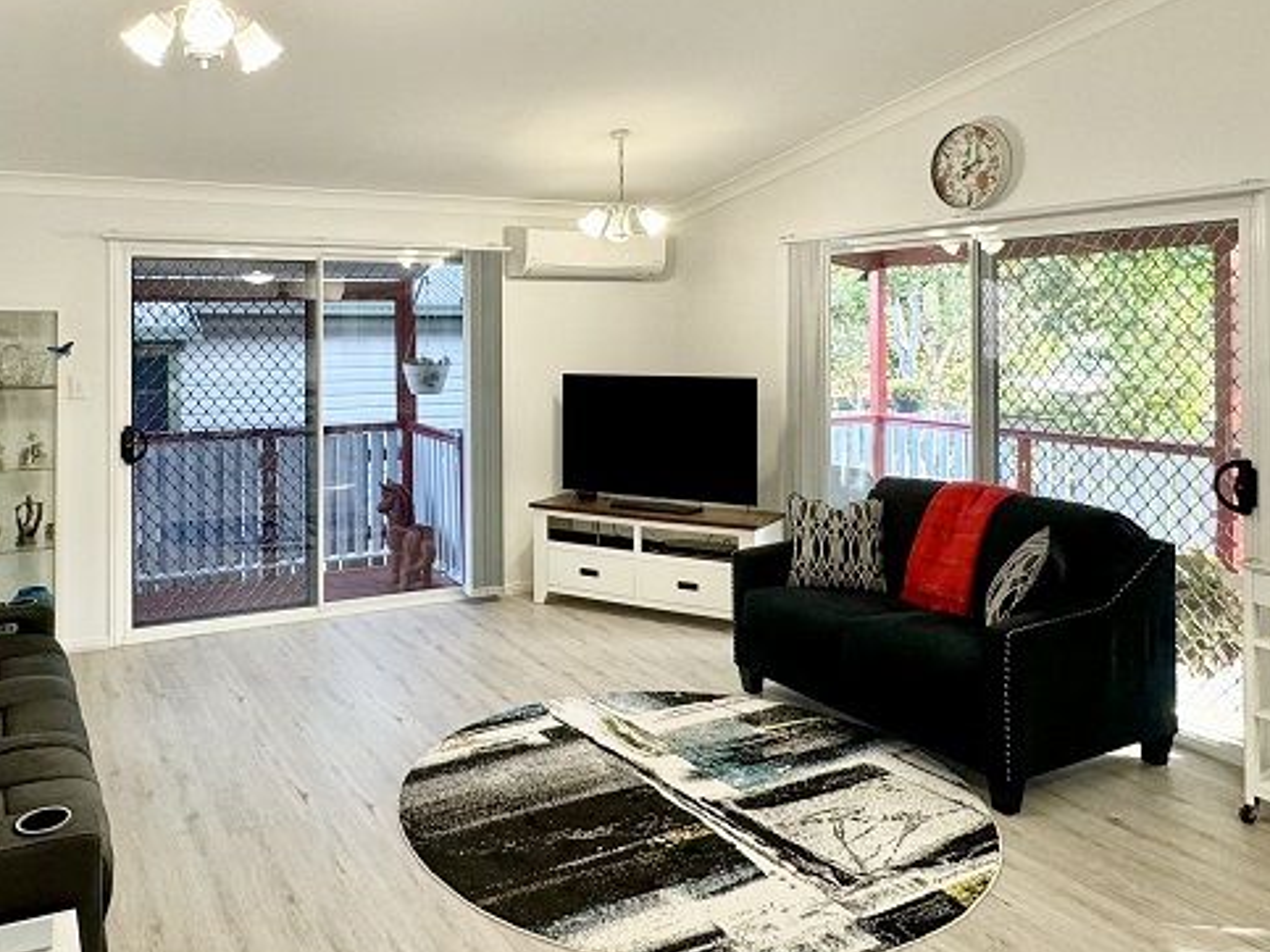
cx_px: 513
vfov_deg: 47.5
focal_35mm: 29
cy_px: 321
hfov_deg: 61.2
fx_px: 1064
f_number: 2.2
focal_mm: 2.22
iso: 160
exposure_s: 1/100
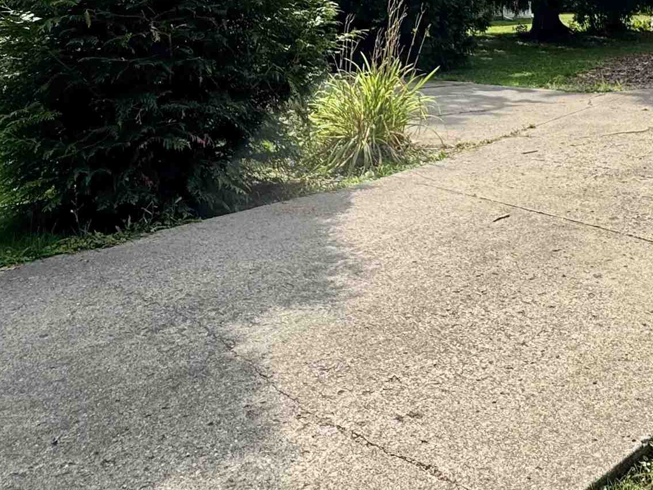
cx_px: 456
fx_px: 717
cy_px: -17
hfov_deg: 47.8
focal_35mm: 38
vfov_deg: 33.9
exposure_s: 1/1256
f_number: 2.2
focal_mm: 2.22
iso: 40
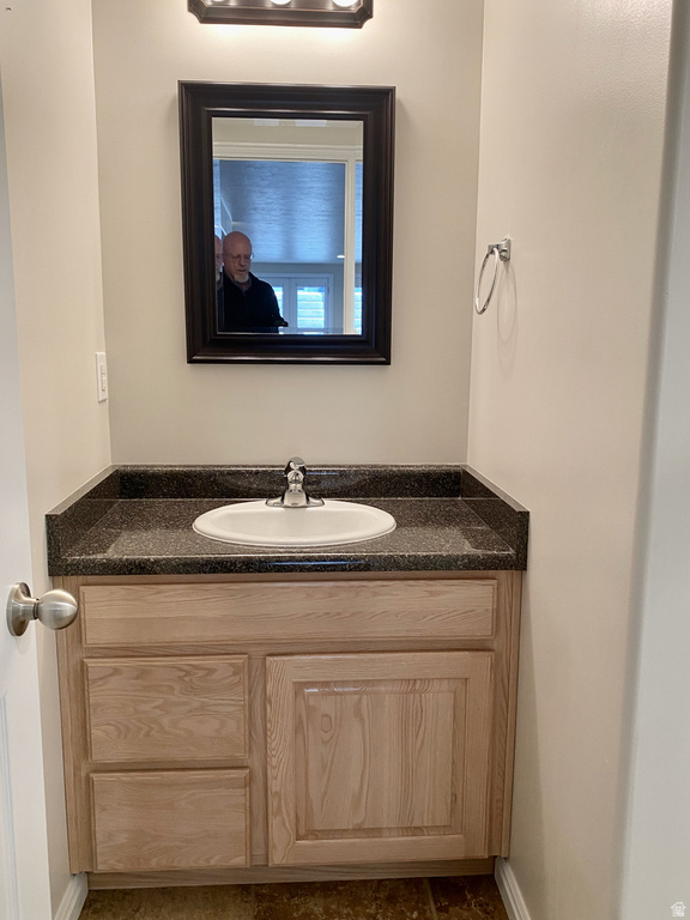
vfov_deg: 67.3
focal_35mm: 26
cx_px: 345
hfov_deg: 53.1
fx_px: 691
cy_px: 460
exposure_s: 1/60
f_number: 1.8
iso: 100
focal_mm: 4.25
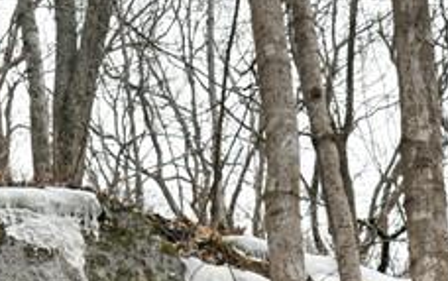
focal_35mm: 223
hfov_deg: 9.4
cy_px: 656
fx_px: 2725
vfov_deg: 5.7
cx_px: 251
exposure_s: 1/200
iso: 1600
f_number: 7.1
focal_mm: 46
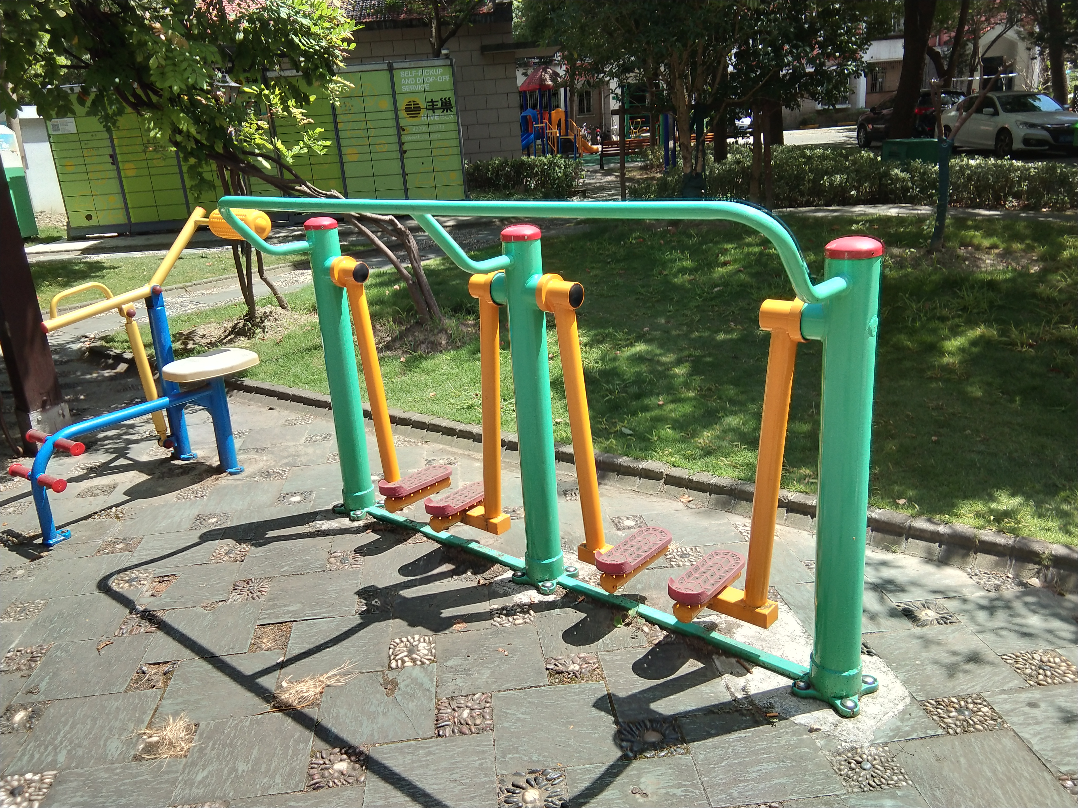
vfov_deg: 45.4
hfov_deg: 58.4
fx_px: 965
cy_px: 404
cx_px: 539
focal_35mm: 31
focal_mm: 3.69
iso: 50
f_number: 2.2
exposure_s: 1/492
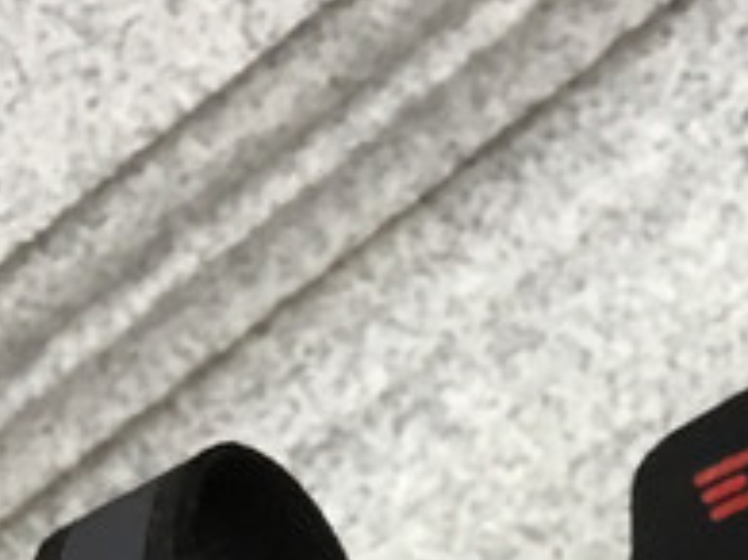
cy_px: 1187
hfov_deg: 13.3
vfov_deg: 9.5
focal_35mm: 143
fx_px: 3088
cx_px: 974
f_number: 2.4
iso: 40
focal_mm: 3.3
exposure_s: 1/33
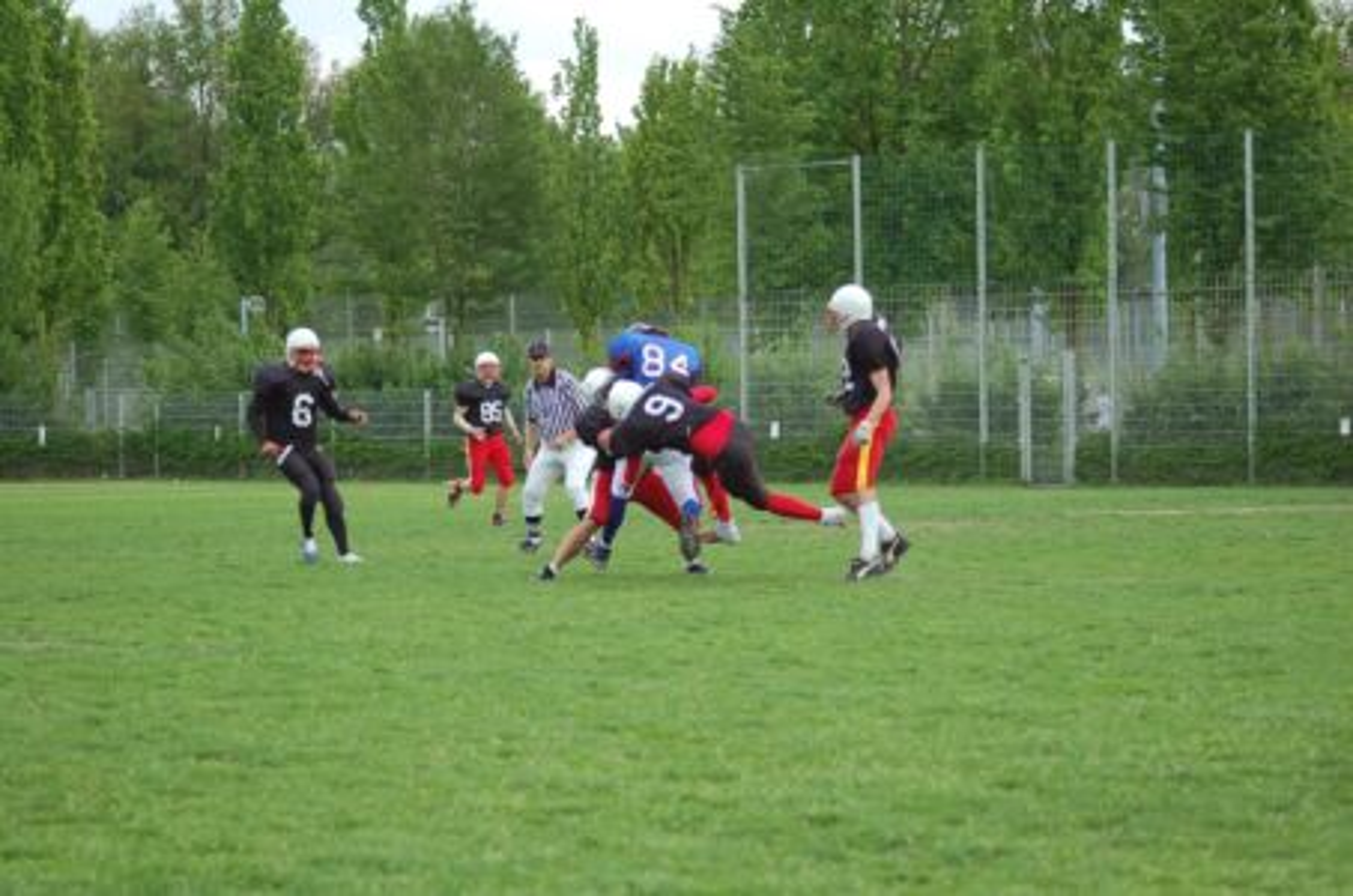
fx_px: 3938
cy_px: 448
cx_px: 676
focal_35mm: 105
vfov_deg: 13.0
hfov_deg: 19.5
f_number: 4
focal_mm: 70
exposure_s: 1/800
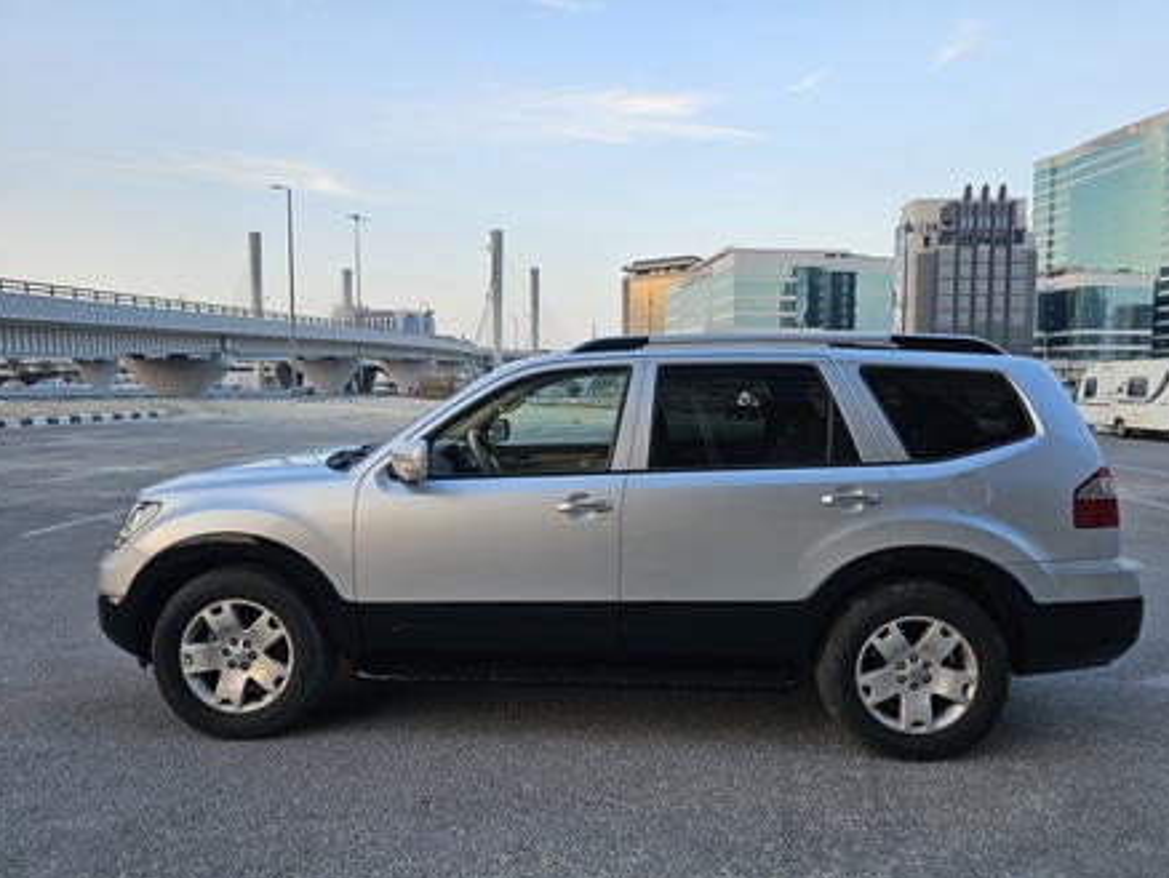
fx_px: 811
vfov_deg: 56.8
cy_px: 455
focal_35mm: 24
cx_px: 597
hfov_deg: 71.6
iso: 16
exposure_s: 1/120
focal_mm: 6.3
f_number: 1.7
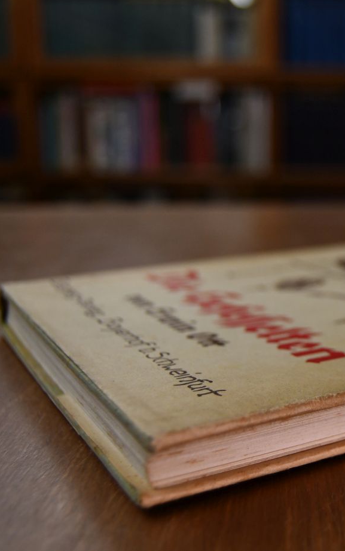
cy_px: 274
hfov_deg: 23.9
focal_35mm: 51
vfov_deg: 39.6
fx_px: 767
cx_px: 369
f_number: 3.5
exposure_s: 1/250
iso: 640
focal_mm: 22
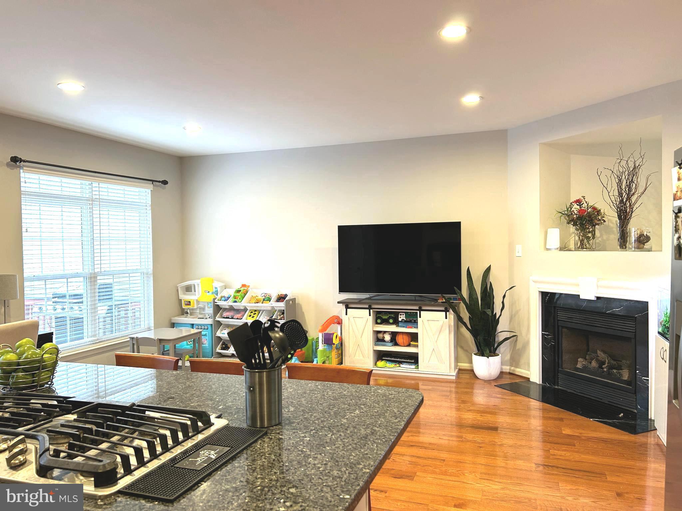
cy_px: 256
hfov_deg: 67.3
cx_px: 341
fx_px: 512
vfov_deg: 53.1
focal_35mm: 26
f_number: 1.5
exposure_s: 1/60
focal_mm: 5.7
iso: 80
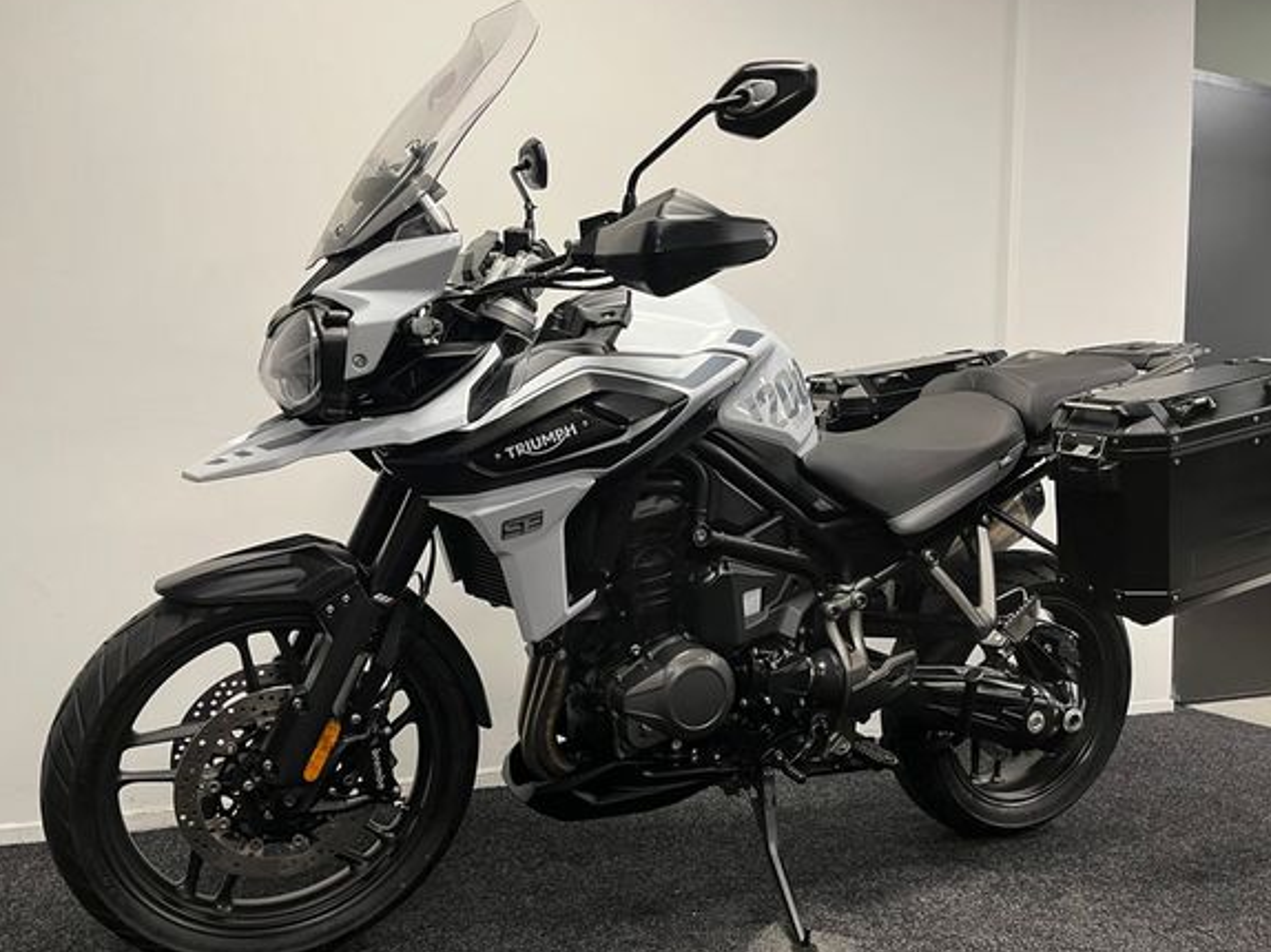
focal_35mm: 29
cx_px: 636
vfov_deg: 48.2
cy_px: 500
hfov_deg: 61.7
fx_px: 1064
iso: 100
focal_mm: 5.1
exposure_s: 1/50
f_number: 1.6
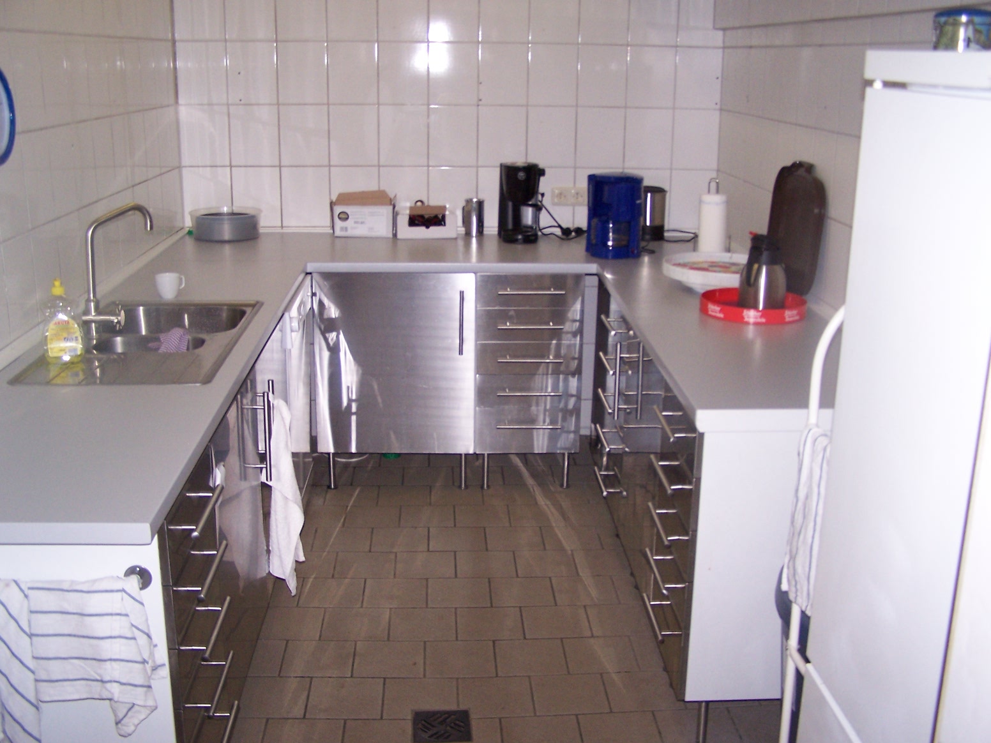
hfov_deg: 49.0
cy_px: 372
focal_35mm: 38
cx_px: 496
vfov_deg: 37.7
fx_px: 1088
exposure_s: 1/60
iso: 140
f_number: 2.8
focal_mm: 6.3
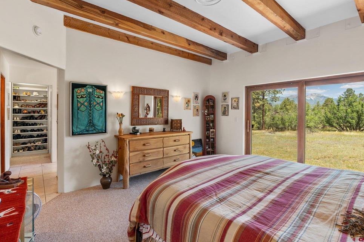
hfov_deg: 93.3
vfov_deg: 70.4
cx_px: 181
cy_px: 114
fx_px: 172
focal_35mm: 17
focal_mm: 16
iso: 400
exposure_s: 1/25
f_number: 8
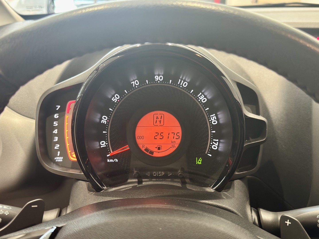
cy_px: 120
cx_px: 160
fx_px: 323
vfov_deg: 40.7
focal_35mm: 35
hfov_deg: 52.6
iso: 400
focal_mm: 6.76
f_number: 1.78
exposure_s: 1/50
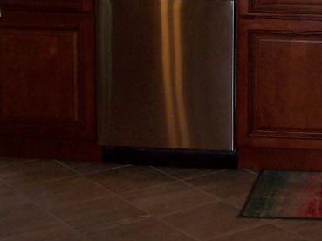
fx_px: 929
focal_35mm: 100
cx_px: 342
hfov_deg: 19.0
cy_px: -56
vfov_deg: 14.3
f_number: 2.7
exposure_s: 1/64
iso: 80
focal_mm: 6
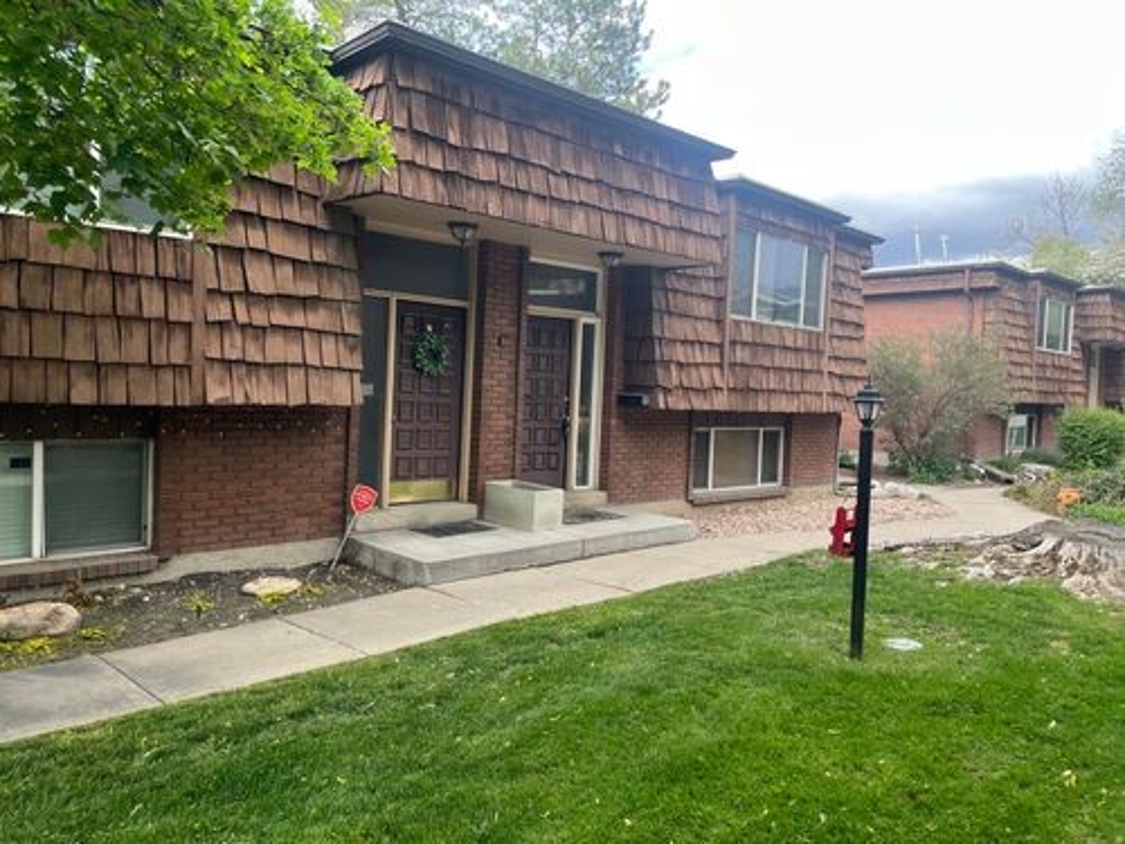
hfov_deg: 67.3
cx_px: 562
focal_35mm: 26
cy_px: 422
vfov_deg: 53.1
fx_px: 845
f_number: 1.6
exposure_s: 1/220
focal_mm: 5.1
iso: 40
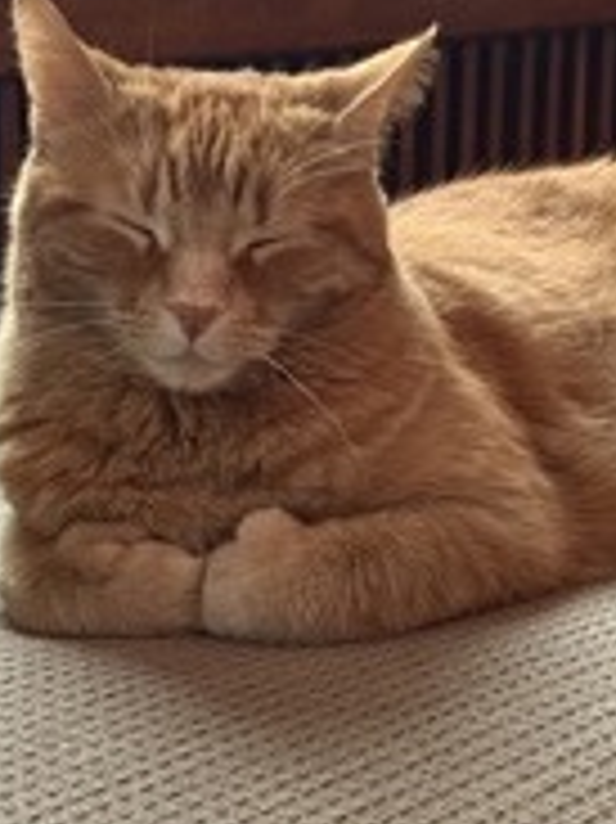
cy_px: 396
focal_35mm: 110
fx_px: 2613
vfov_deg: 17.9
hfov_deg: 13.4
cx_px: 497
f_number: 1.78
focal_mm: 6.76
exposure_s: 1/24
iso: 640
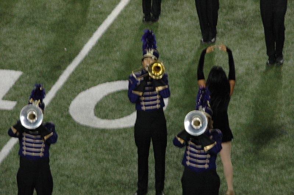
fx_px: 3672
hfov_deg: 4.6
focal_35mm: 450
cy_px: 98
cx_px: 147
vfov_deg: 3.0
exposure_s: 1/60
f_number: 5.6
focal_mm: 300
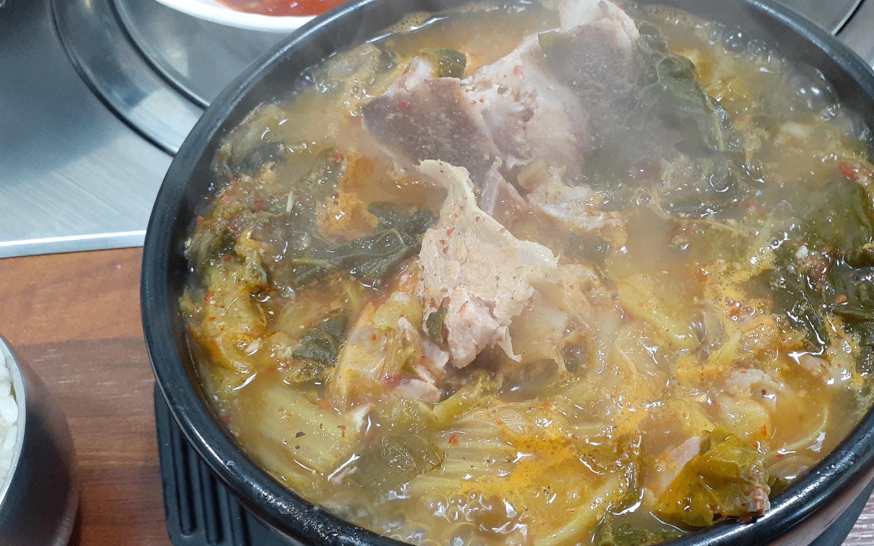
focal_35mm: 41
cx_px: 567
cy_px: 357
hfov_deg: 47.6
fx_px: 977
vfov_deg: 31.0
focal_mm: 3.6
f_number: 1.9
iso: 320
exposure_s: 1/60
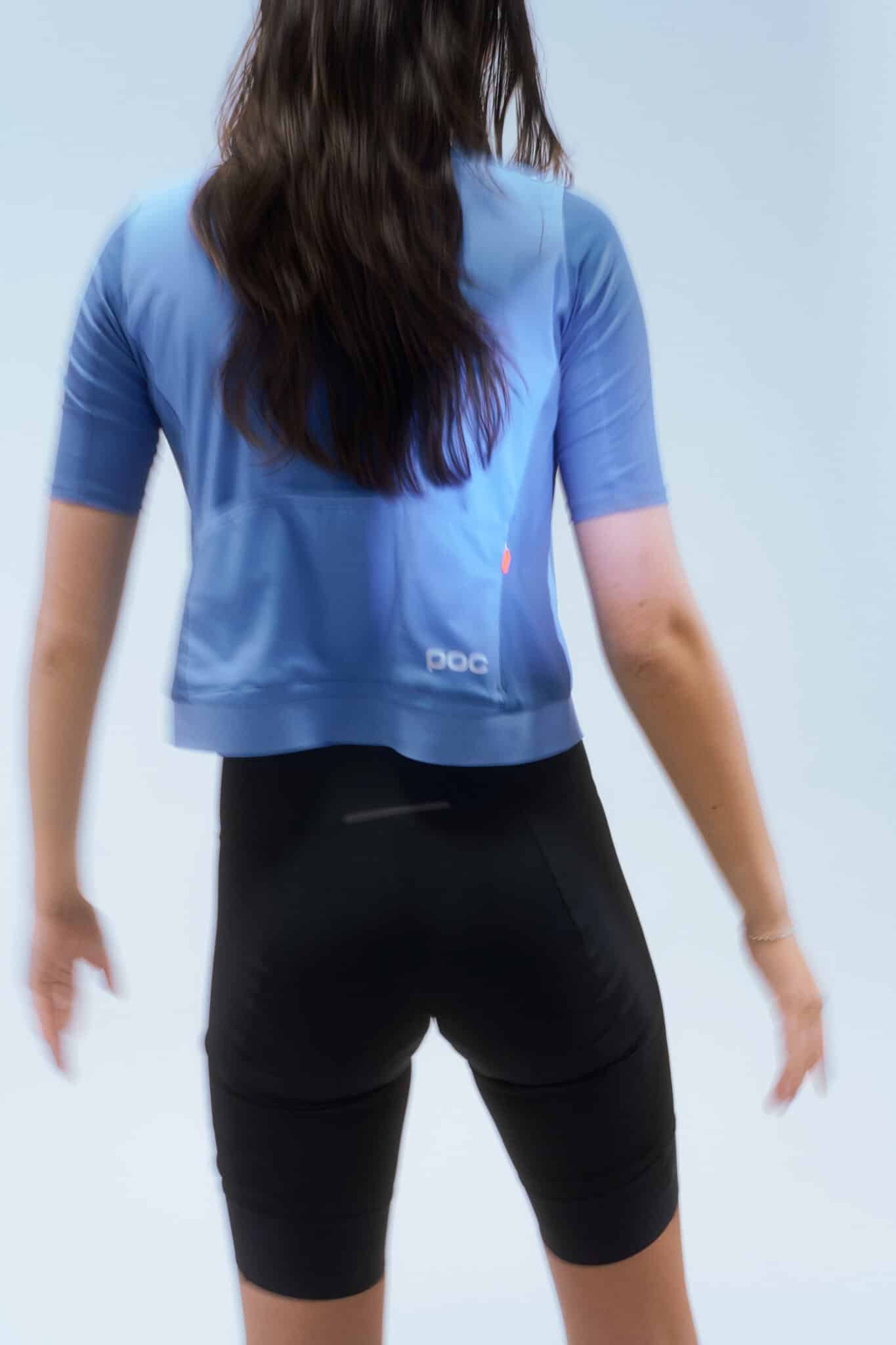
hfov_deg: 37.8
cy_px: 672
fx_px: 1307
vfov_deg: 54.4
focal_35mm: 35
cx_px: 448
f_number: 10
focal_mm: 35
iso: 200
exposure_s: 1/30
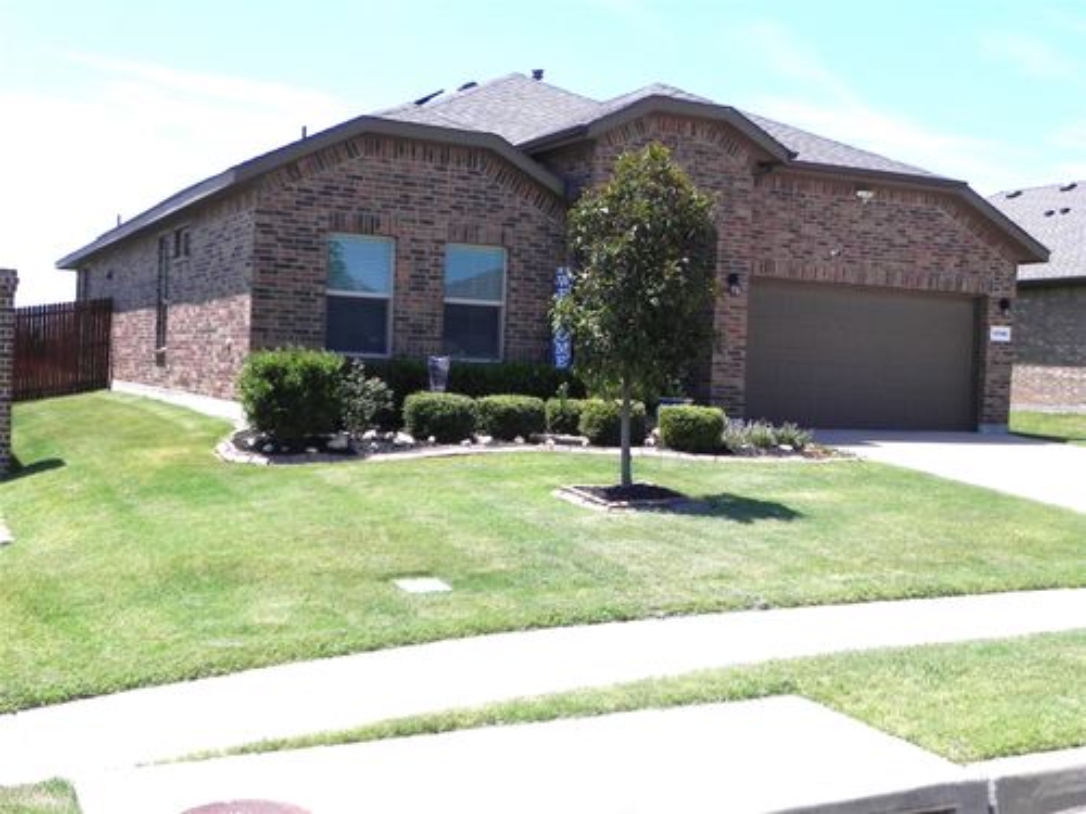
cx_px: 543
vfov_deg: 35.1
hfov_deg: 45.8
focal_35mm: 41
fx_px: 1286
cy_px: 407
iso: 160
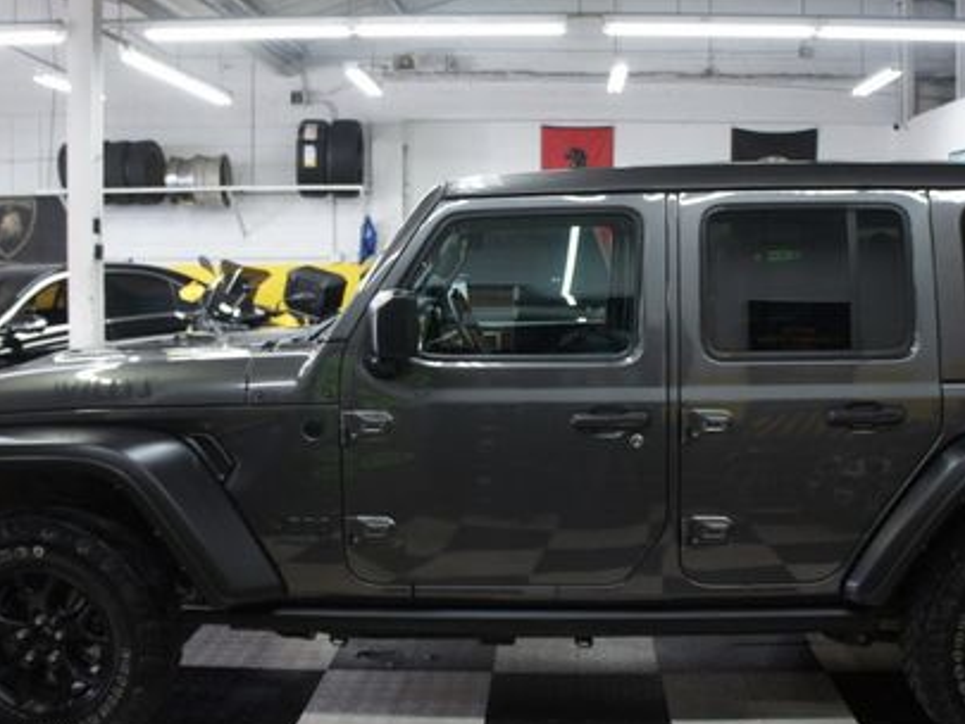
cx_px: 548
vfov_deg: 35.1
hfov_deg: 45.6
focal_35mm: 41
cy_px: 331
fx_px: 1143
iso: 320
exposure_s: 1/30
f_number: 3.5
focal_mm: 18
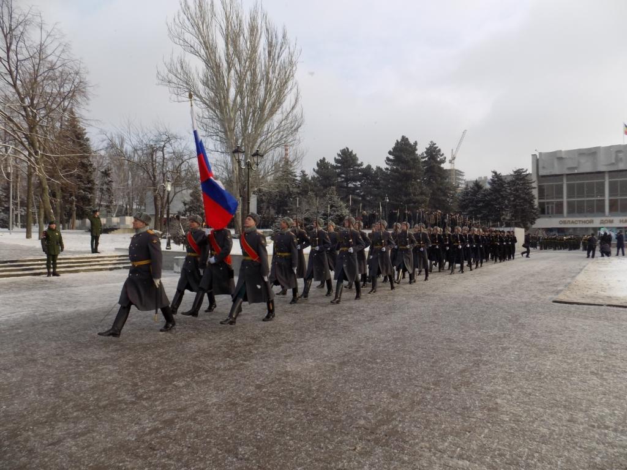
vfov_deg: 58.9
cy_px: 235
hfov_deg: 73.9
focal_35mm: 23
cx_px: 314
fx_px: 417
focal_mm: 4
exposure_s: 1/500
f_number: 3.1
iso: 80
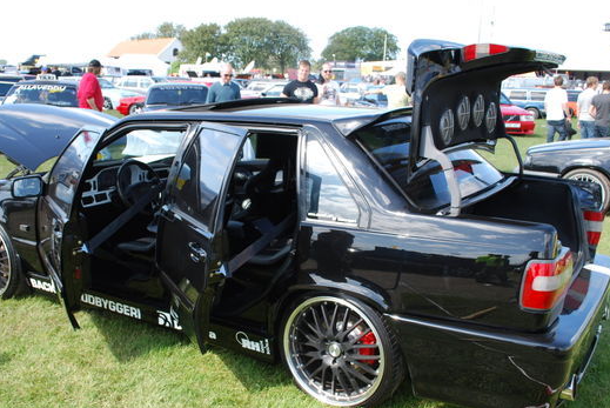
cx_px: 280
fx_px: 627
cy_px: 210
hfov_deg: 51.8
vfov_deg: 36.0
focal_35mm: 37
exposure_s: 1/125
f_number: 5.6
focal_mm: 20
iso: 110
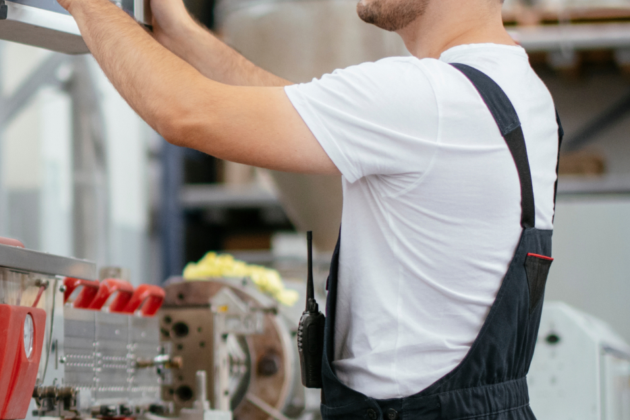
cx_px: -187
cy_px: 237
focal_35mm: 159
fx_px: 2783
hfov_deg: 12.5
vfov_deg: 8.6
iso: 640
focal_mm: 58
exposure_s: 1/500
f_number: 2
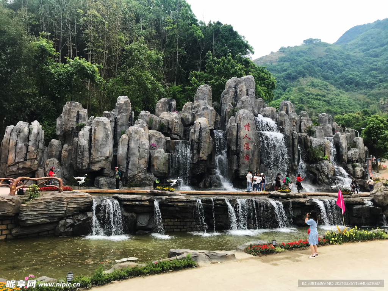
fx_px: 314
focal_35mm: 28
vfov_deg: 49.7
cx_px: 194
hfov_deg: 63.4
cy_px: 146
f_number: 1.8
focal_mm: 3.99
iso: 20
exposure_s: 1/870
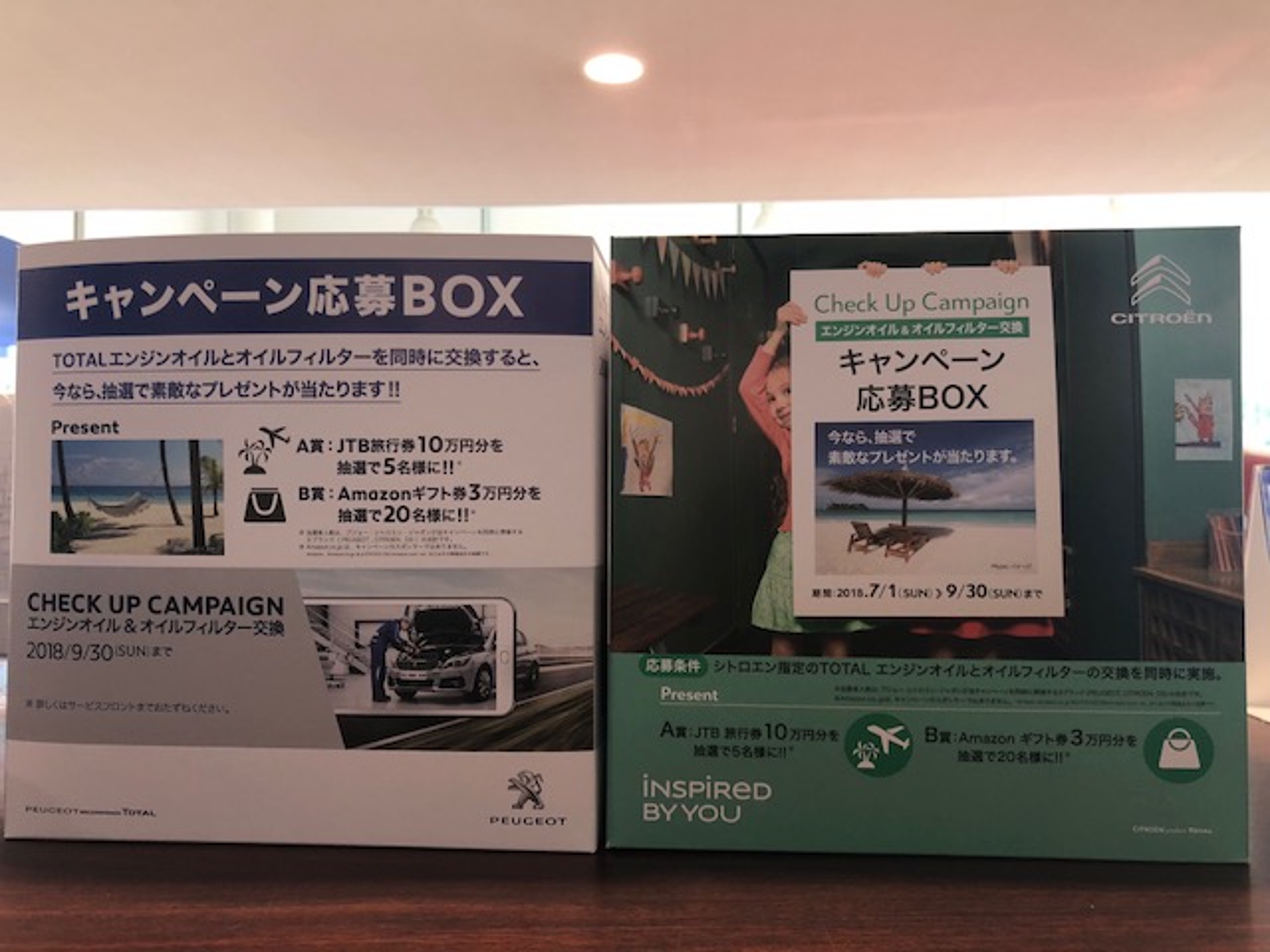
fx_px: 1027
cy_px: 476
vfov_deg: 49.7
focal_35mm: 28
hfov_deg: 63.4
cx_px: 635
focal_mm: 4
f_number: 1.8
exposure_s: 1/30
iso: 20
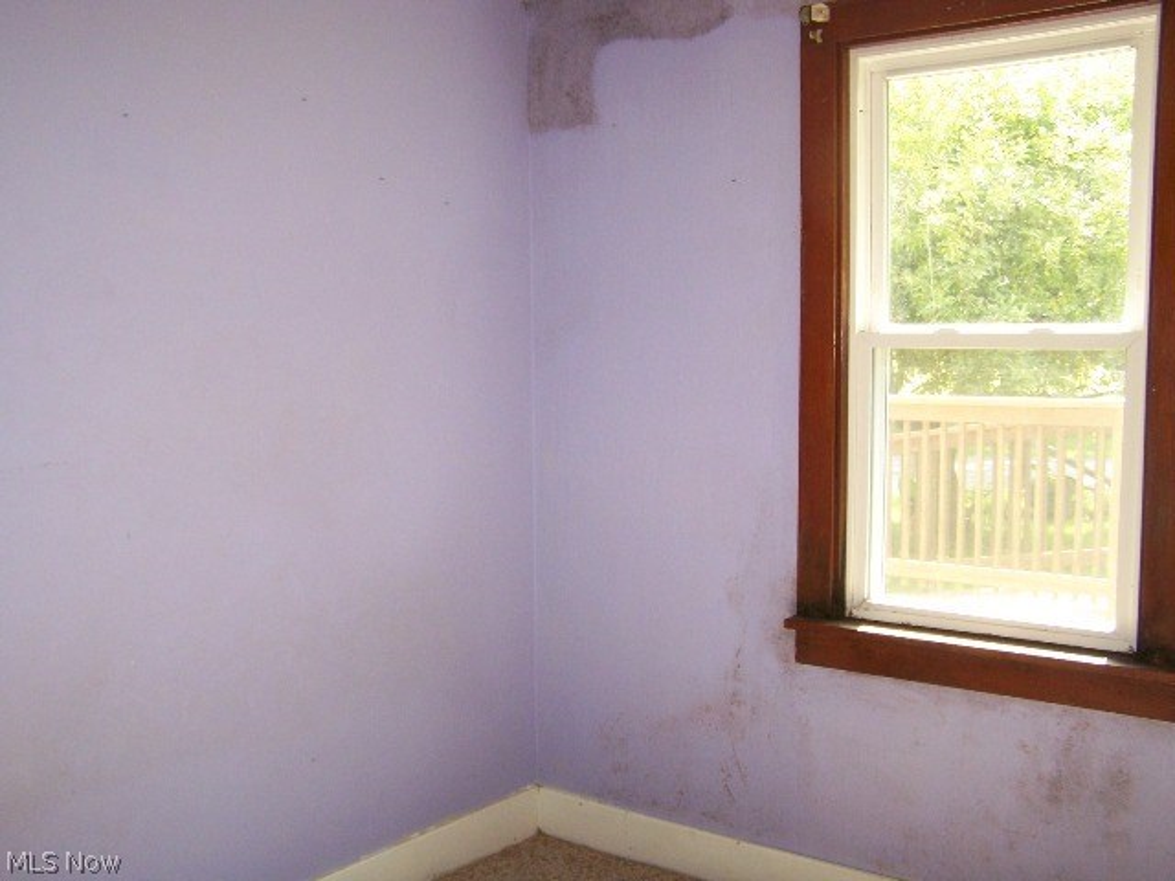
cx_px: 588
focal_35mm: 38
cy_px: 440
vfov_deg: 37.7
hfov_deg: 49.0
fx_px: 1290
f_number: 2.8
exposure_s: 1/60
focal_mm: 6.3
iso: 160
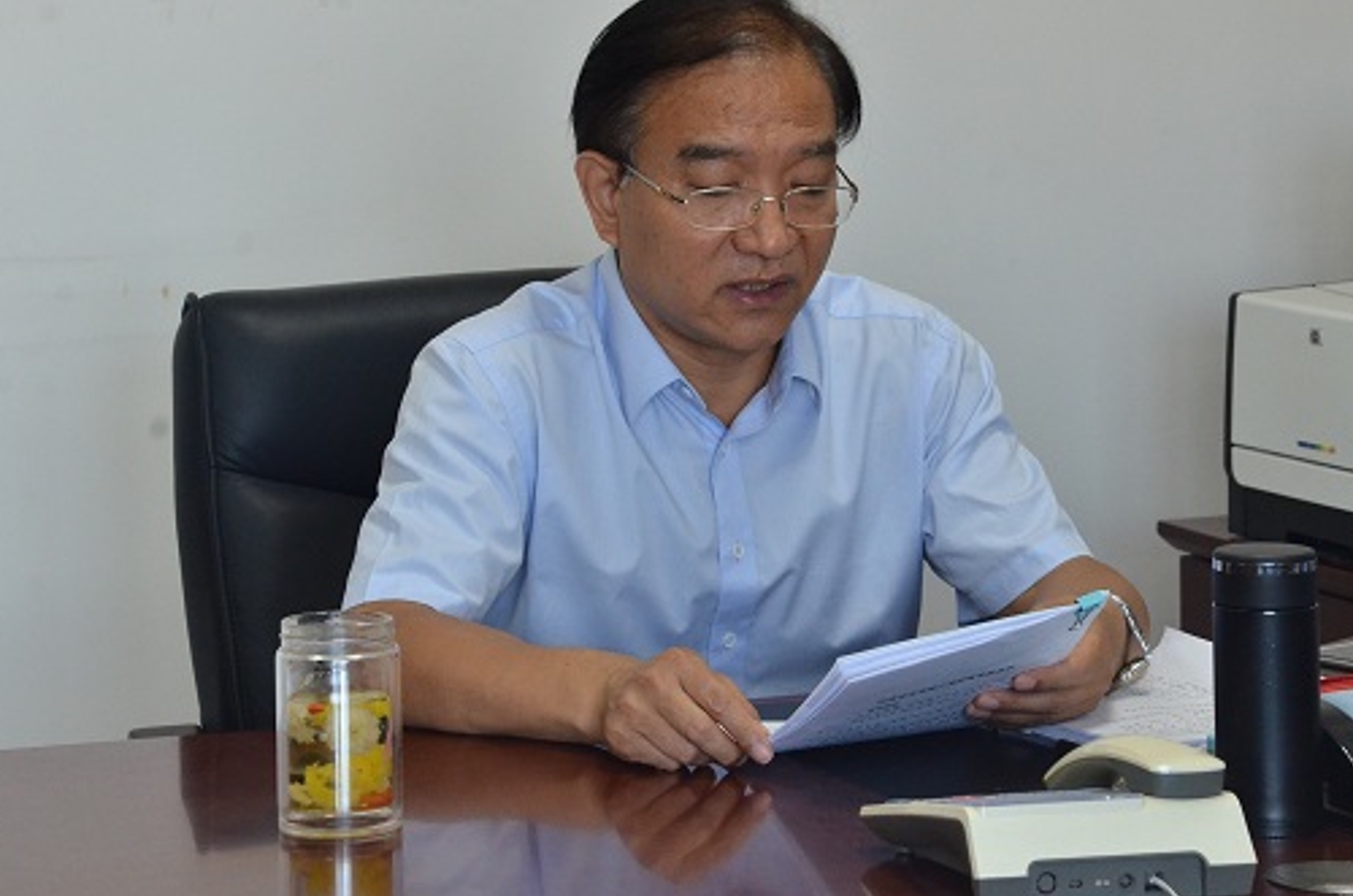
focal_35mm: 144
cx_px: 706
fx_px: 5400
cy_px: 380
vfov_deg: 9.5
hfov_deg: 14.3
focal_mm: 80
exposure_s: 1/40
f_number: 11
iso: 2000
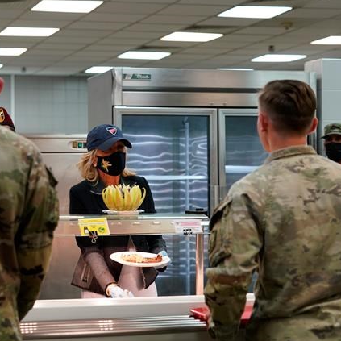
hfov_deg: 18.4
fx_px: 1048
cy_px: 170
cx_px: 108
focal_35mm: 94
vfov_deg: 18.5
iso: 2500
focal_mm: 72
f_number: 4
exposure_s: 1/320
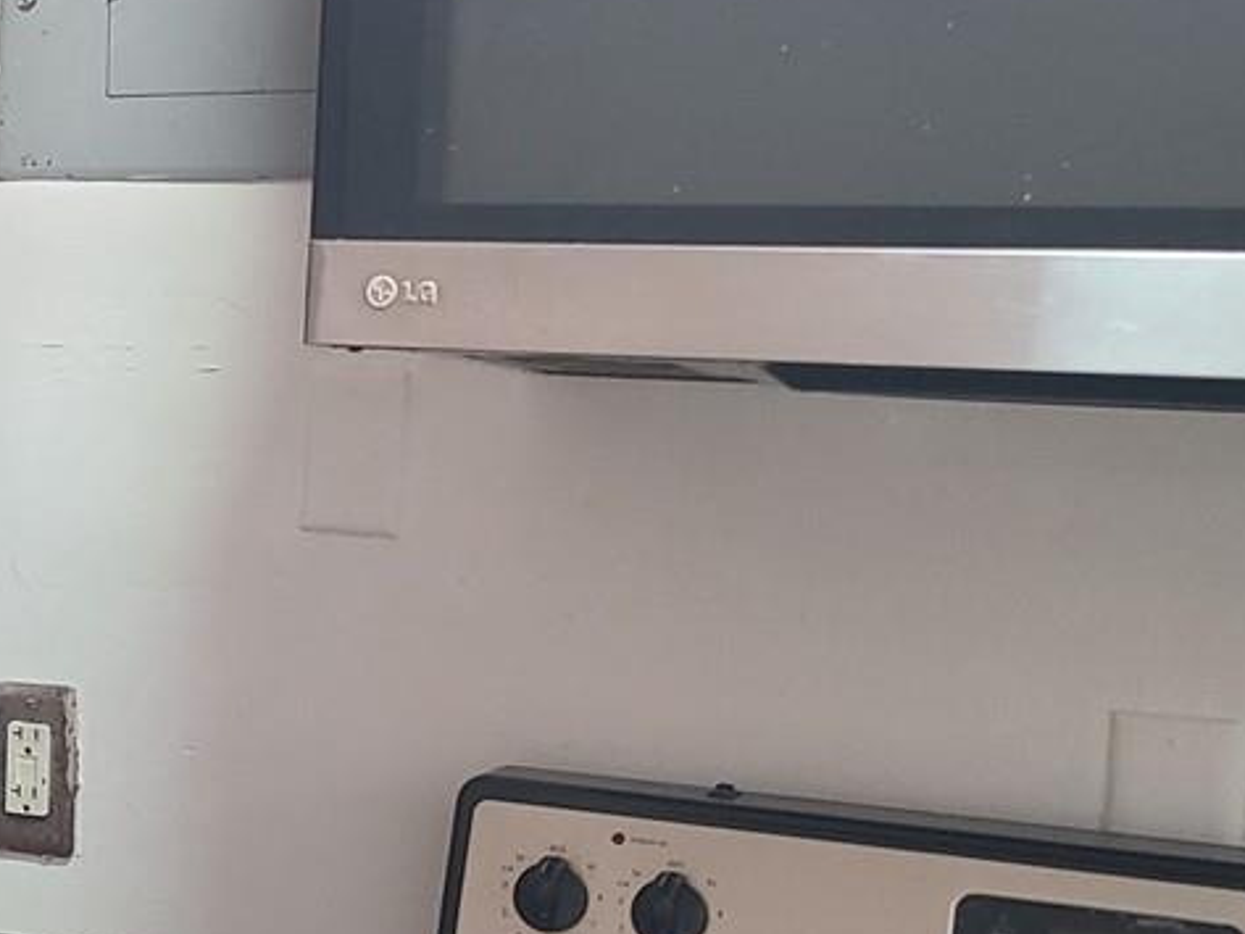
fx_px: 3166
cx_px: -421
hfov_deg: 20.2
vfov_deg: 16.8
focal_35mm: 88
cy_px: 571
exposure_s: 1/40
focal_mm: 5.4
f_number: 1.8
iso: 250
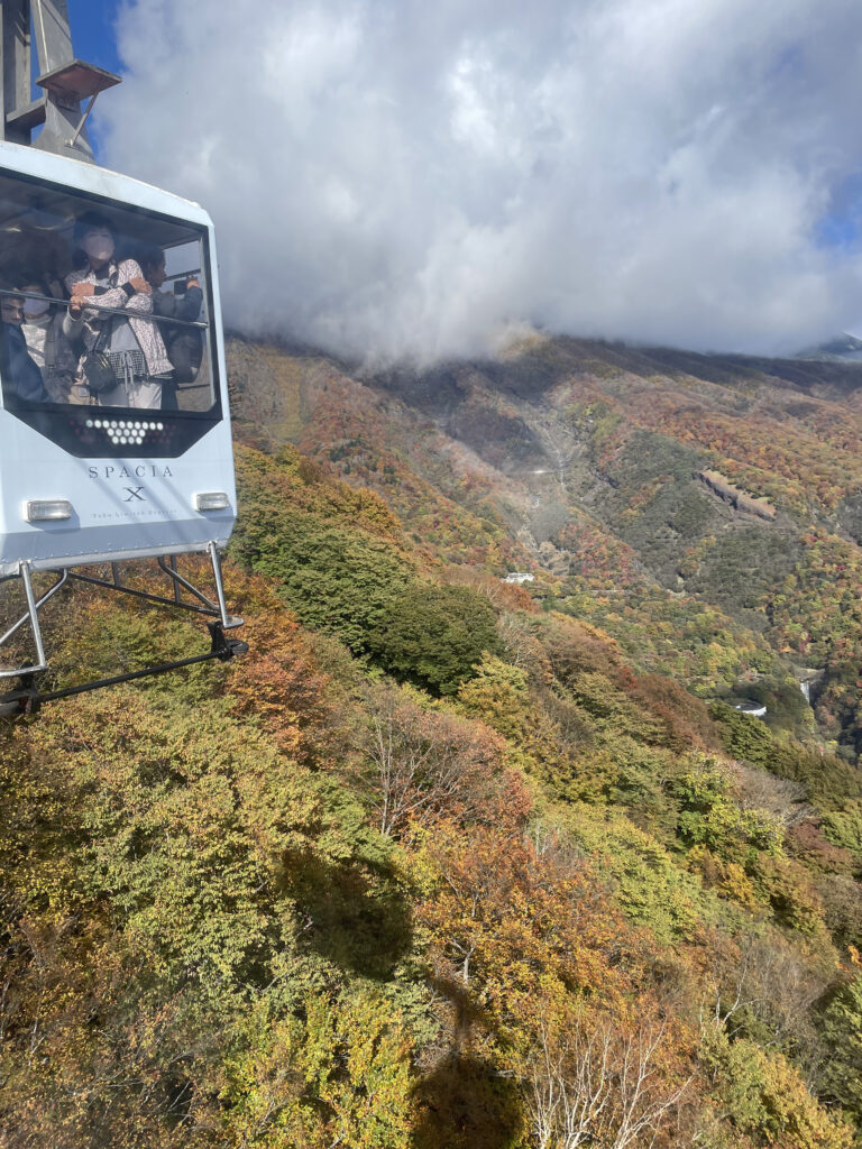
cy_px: 574
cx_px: 431
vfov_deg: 67.3
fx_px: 863
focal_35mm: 26
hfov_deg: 53.1
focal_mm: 4.2
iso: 32
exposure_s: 1/1887
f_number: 1.6
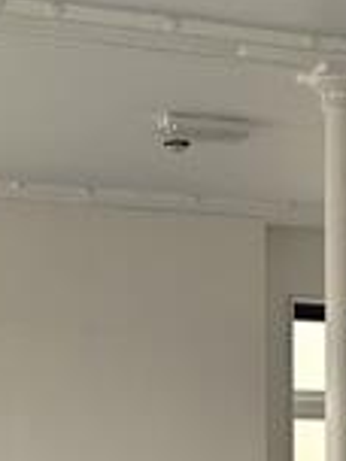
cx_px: 431
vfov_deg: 13.3
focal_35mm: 137
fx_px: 1826
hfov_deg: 10.6
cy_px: 755
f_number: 1.5
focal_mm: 5.7
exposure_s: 1/121
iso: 125
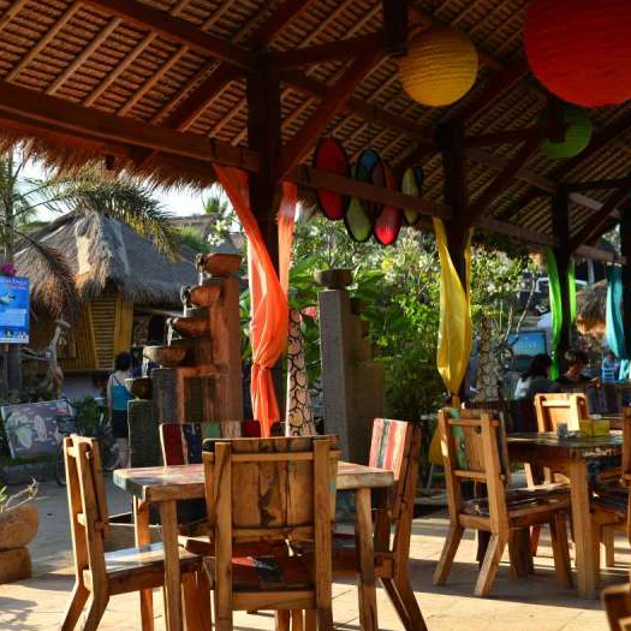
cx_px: 201
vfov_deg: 30.0
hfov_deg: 29.8
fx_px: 1176
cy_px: 315
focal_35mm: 57
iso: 100
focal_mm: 44
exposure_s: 1/160
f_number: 6.3
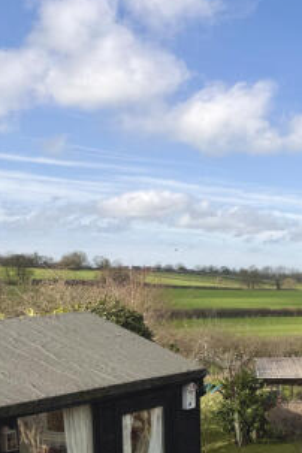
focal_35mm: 48
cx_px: 419
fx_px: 604
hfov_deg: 23.8
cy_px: 316
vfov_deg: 40.4
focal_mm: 6.76
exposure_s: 1/4405
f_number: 1.78
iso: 80
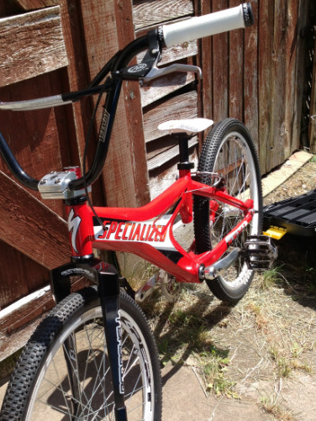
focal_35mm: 52
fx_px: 633
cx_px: 131
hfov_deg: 28.0
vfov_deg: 36.6
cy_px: 266
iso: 50
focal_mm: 4.28
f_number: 2.4
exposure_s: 1/824
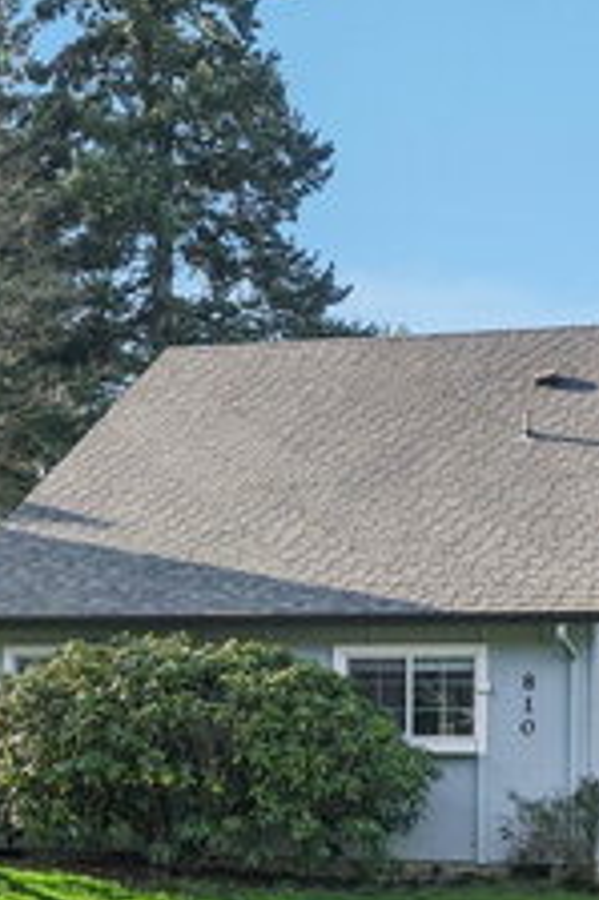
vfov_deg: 25.2
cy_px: 609
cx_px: 470
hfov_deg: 16.9
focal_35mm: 80
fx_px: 2000
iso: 400
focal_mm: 35
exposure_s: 1/160
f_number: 8
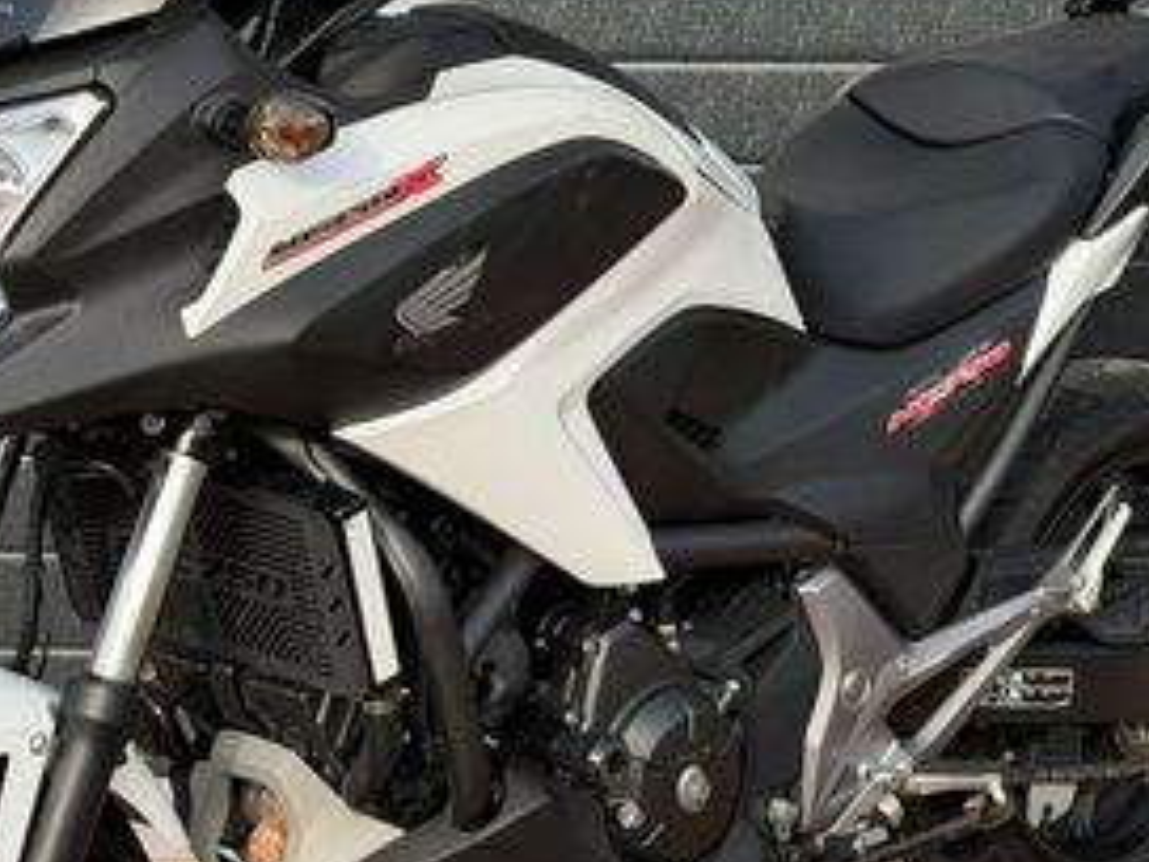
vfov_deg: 13.1
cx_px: 625
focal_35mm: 113
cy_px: 549
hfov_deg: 17.4
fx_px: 3751
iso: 100
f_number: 1.78
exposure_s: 1/1403
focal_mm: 6.76
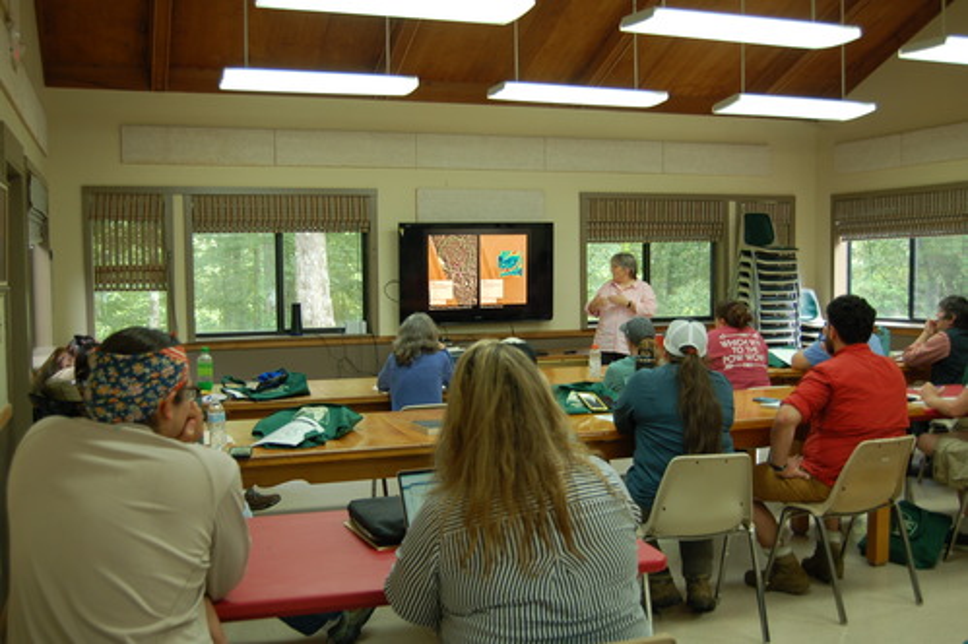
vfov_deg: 36.8
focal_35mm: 36
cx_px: 484
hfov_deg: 53.2
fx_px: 967
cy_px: 322
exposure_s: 1/20
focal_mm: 24
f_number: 4
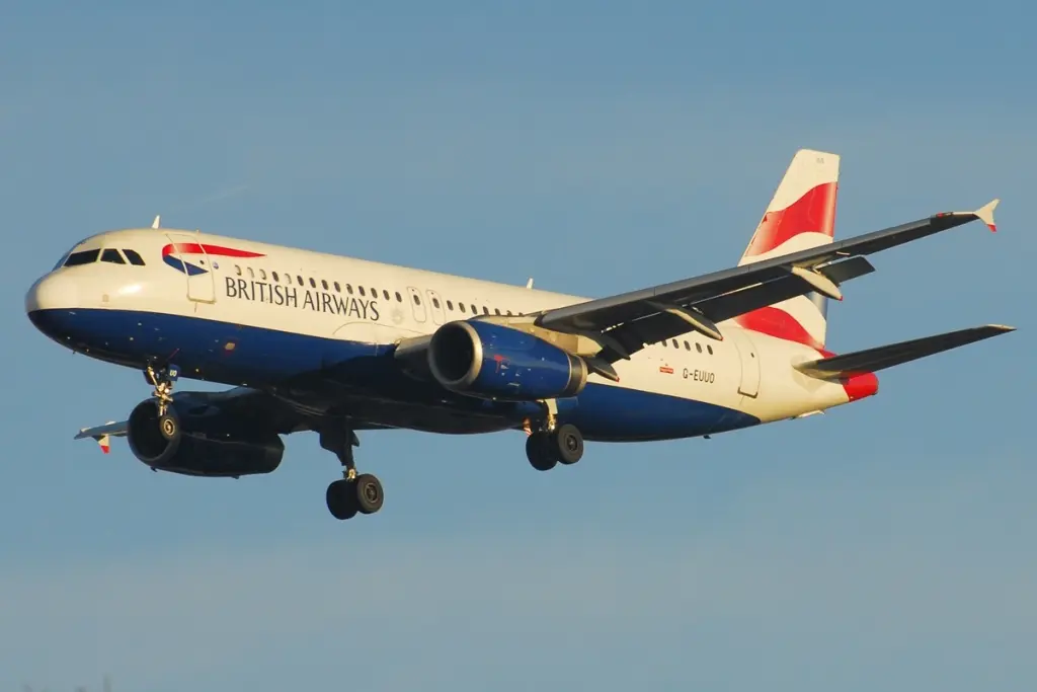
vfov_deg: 3.4
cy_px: 346
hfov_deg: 5.1
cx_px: 518
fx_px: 11667
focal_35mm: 405
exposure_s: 1/500
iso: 200
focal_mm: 270
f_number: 8
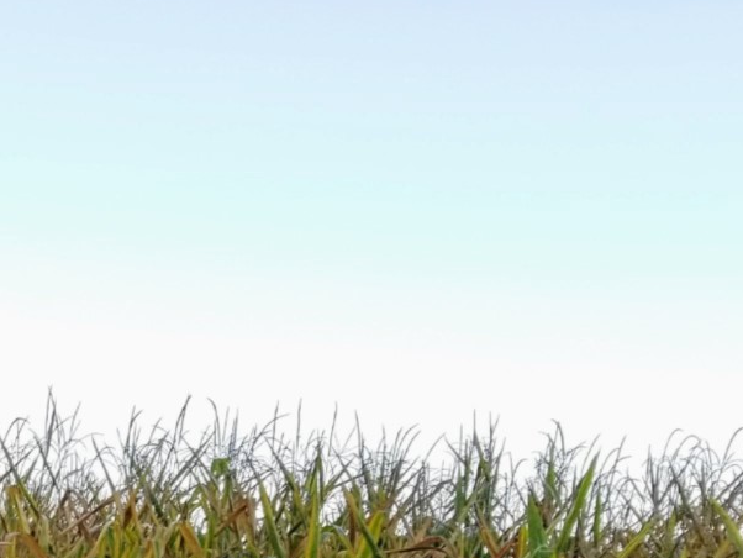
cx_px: -200
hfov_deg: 20.7
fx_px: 1868
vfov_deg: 15.3
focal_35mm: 87
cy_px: 907
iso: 50
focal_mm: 4.3
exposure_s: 1/494
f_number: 1.7
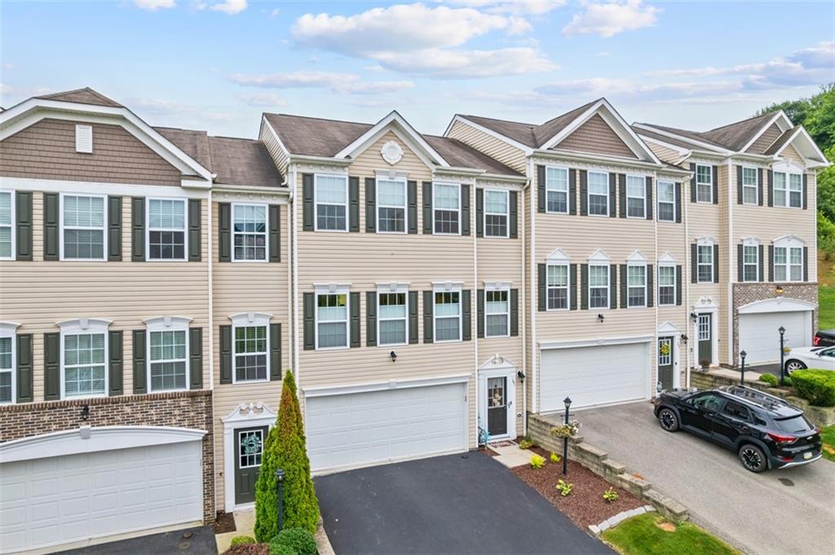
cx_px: 418
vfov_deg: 57.1
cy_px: 278
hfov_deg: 78.6
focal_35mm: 22
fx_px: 510
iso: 110
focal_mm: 8.38
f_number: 2.8
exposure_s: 1/90
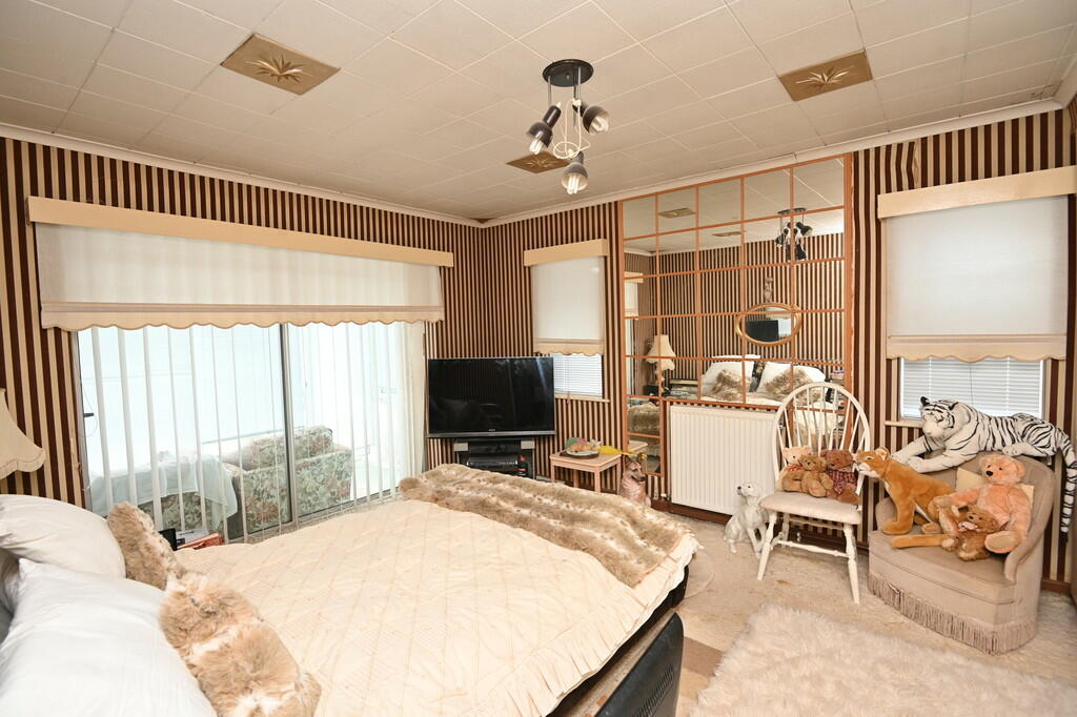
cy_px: 358
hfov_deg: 96.8
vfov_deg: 73.7
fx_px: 478
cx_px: 538
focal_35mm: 16
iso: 800
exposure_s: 1/40
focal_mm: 16
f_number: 7.1
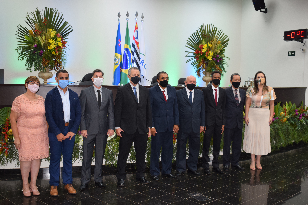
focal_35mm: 44
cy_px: 102
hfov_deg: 45.0
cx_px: 154
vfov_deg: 30.8
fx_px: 372
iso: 800
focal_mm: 29
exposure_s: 1/100
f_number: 5
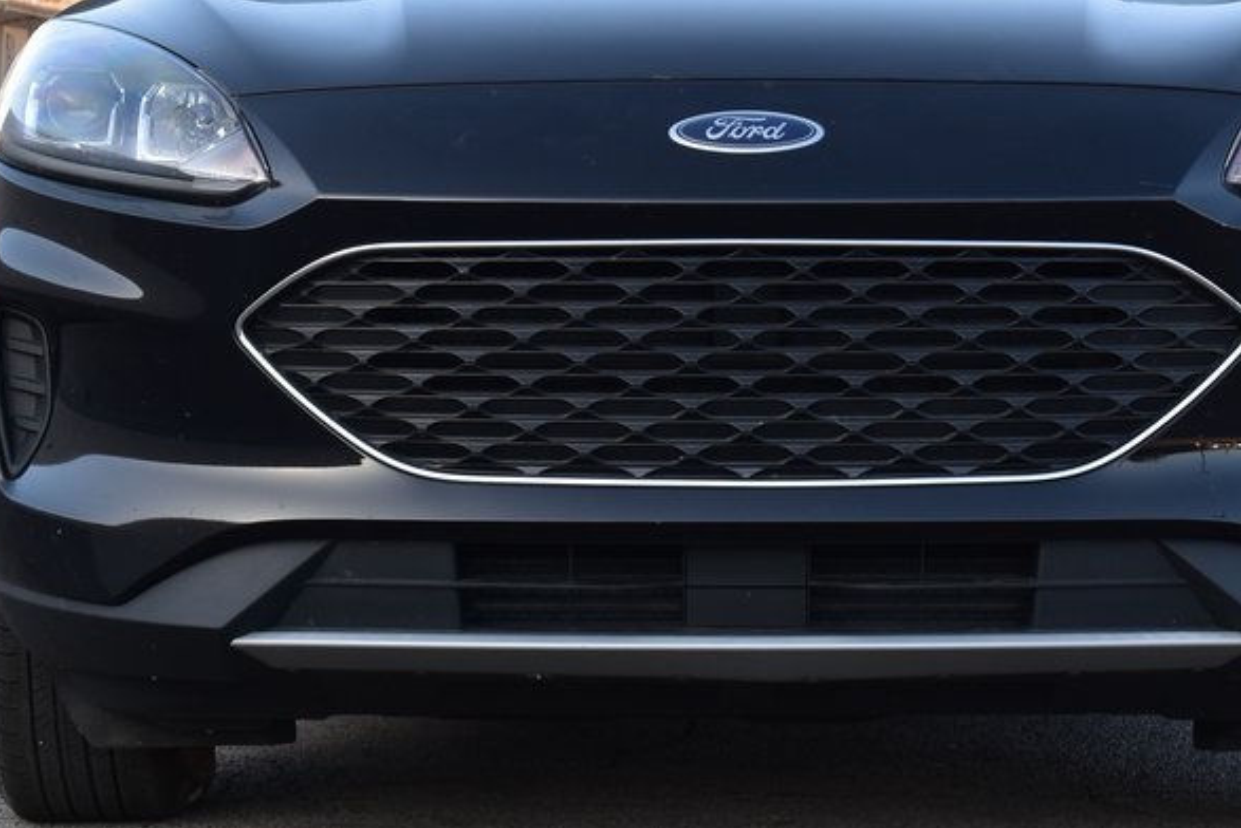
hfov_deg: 14.2
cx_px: 751
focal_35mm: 144
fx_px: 4962
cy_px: 246
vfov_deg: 9.5
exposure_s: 1/100
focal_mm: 55
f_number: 9
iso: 400
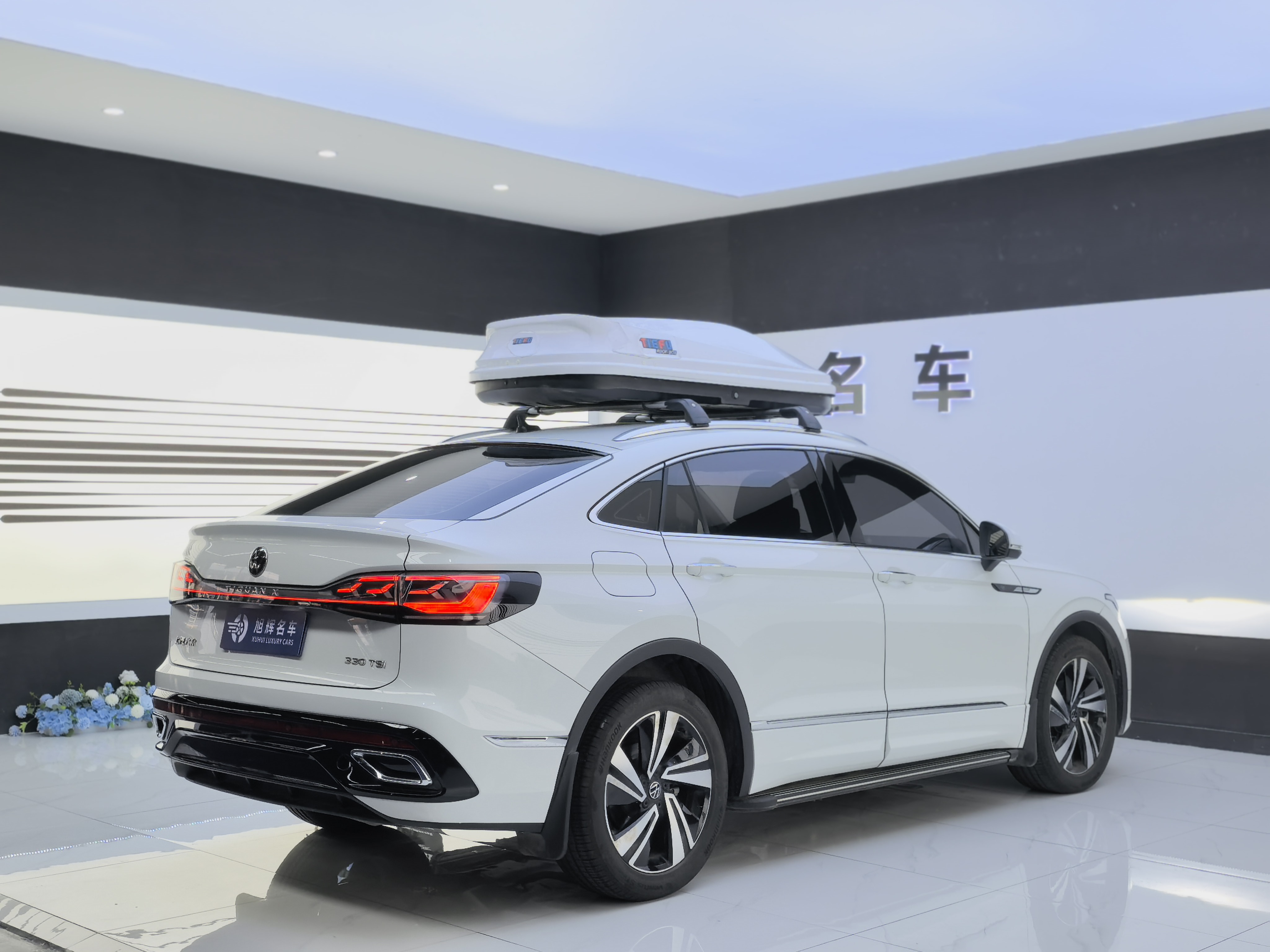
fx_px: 1578
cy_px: 476
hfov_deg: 43.9
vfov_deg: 33.6
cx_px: 635
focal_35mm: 43
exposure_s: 1/240
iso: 50
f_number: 2
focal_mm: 5.75
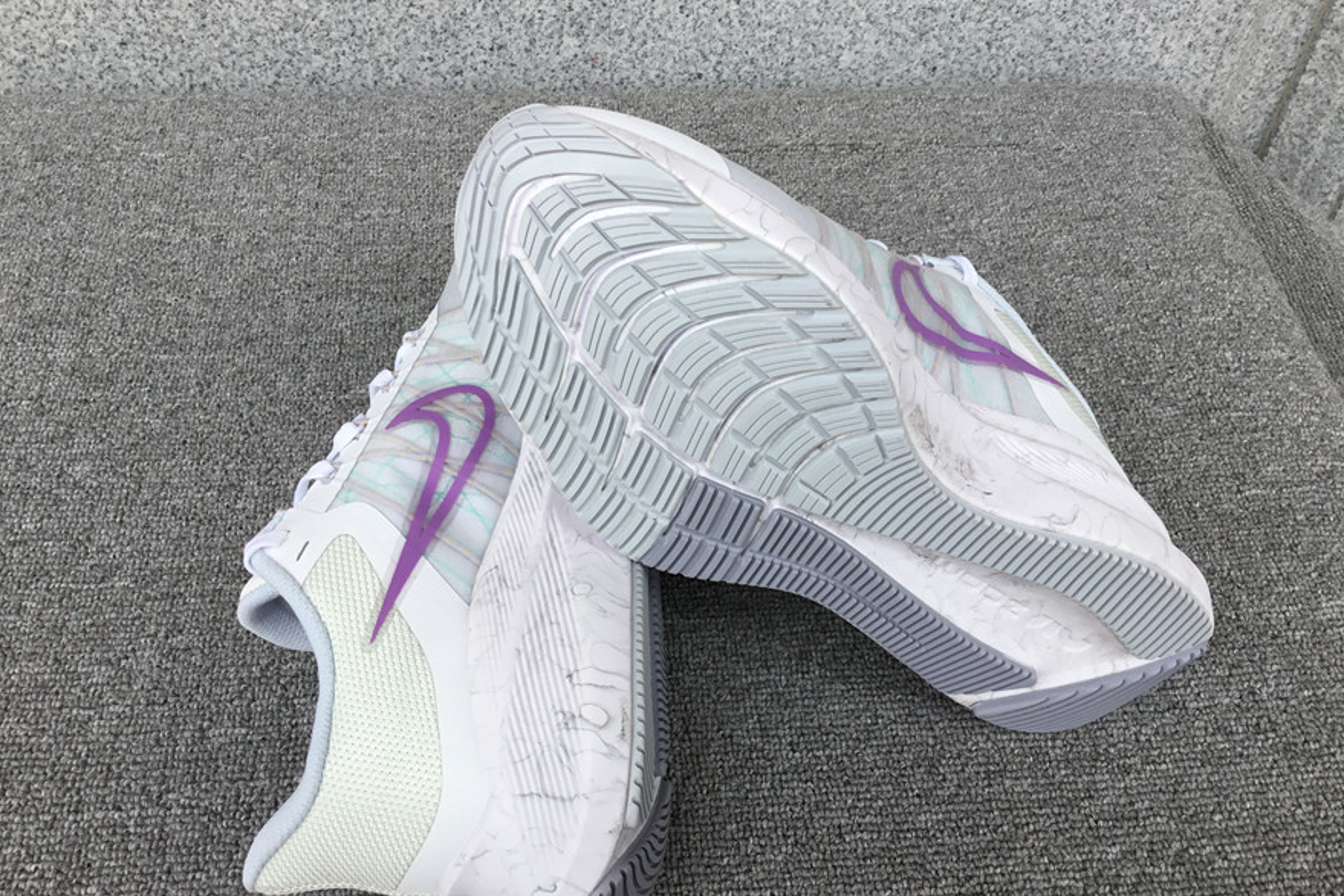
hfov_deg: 57.2
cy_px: 459
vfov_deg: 40.0
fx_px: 1232
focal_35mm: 33
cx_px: 685
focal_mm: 3.3
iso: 25
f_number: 2.4
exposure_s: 1/229
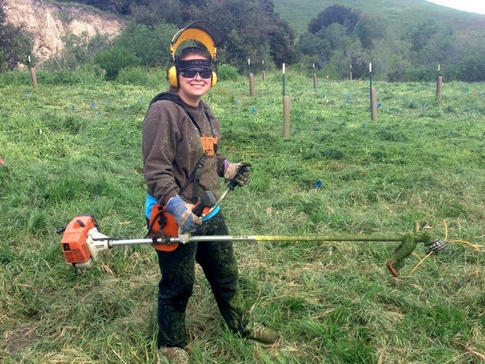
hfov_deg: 55.4
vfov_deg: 42.9
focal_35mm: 33
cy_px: 182
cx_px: 242
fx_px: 462
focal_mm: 4.12
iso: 50
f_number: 2.4
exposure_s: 1/382
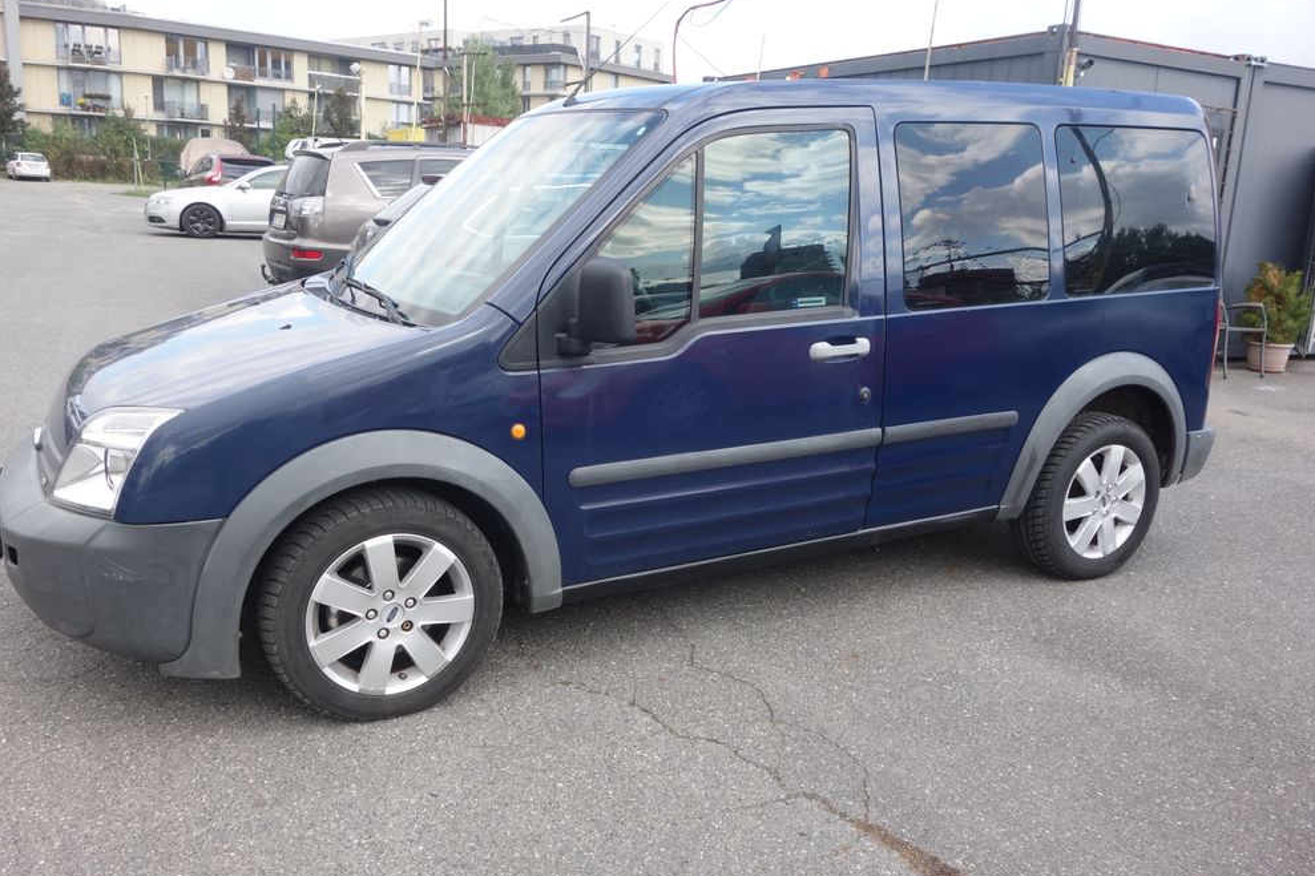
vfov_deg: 44.9
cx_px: 658
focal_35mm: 29
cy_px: 434
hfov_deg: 63.7
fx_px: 1059
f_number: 5.6
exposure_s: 1/100
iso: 125
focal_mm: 10.4
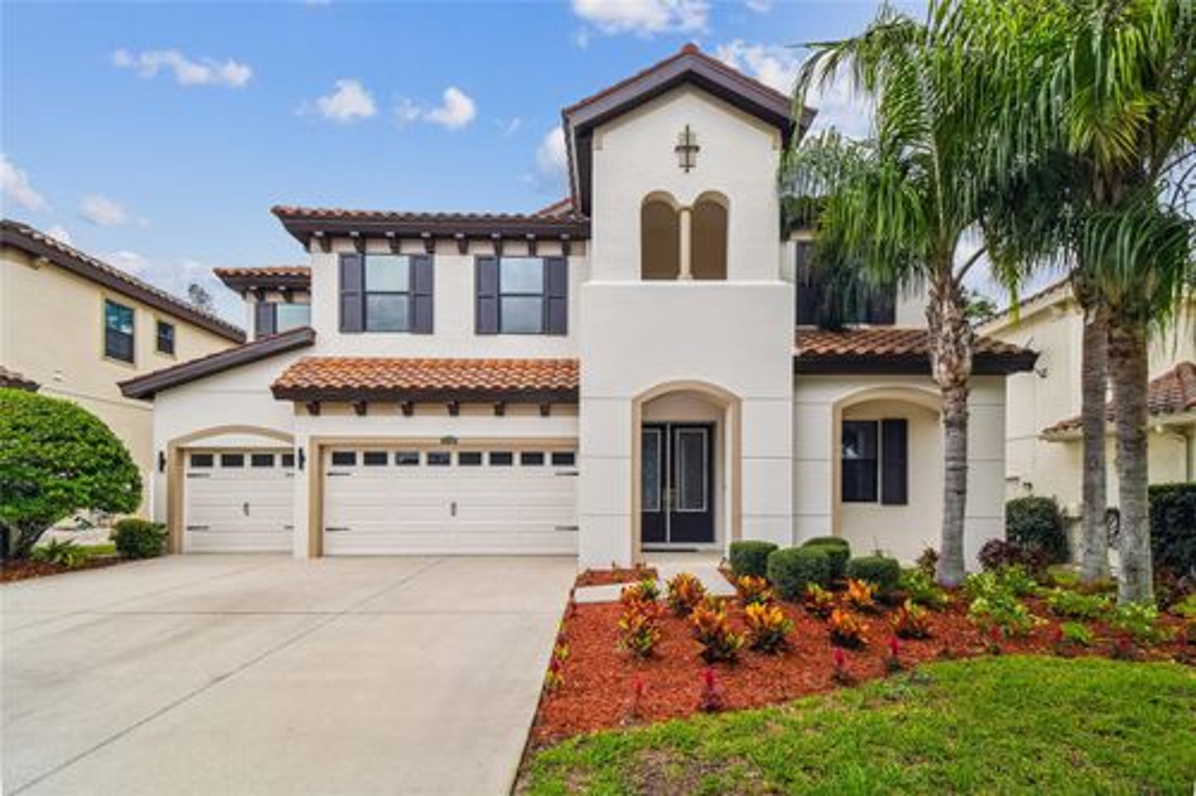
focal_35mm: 15
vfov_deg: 77.3
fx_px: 498
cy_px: 398
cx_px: 598
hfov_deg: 100.4
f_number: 7.1
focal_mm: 10
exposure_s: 1/125
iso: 100
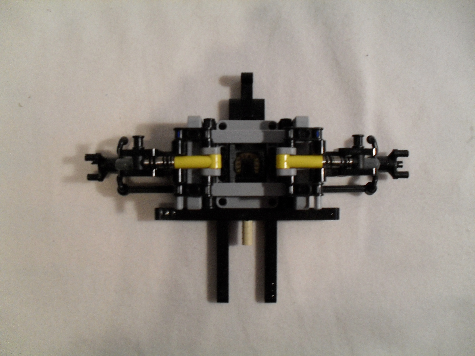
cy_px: 178
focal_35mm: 35
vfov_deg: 40.7
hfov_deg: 52.6
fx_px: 480
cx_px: 238
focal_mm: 6.3
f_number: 3.2
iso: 200
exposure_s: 1/30
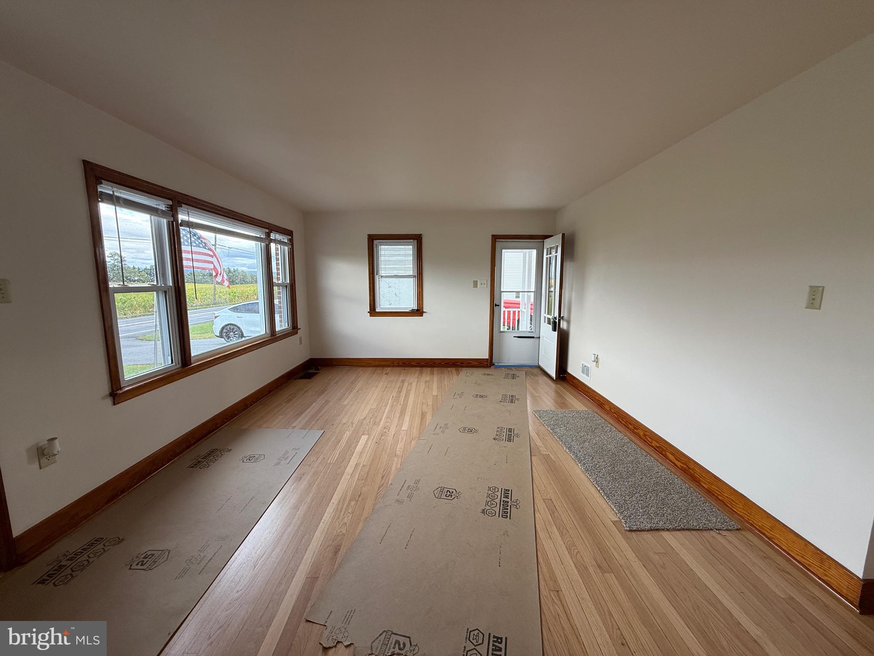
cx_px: 437
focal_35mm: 14
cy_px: 328
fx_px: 353
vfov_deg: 85.7
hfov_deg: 102.1
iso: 100
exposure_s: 1/99
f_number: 2.2
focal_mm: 2.22
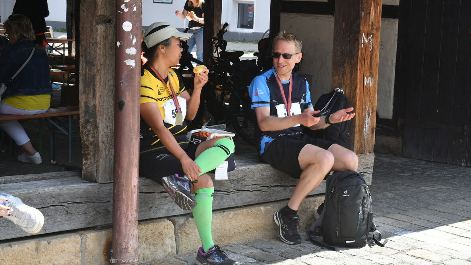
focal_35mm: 88
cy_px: 138
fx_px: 1093
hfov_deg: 24.3
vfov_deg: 13.8
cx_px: 236
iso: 320
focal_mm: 55
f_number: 7.1
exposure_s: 1/250
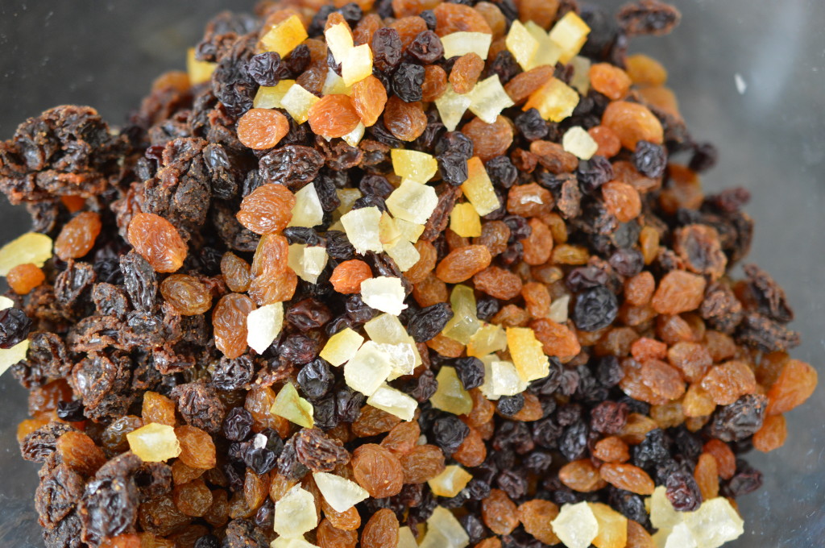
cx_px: 412
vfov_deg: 22.6
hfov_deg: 33.4
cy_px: 274
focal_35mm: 60
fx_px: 1373
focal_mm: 40
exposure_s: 1/60
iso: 720
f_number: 3
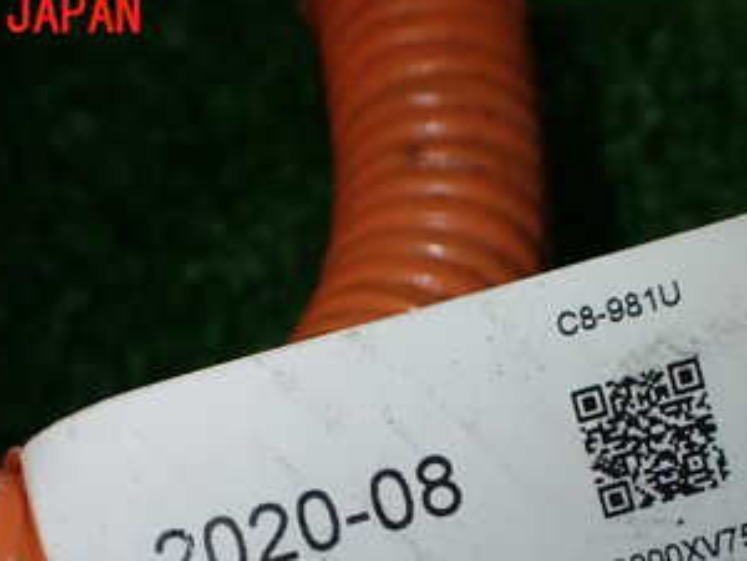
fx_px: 1295
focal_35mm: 60
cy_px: 546
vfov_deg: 23.5
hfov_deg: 32.1
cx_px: 436
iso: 125
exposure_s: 1/125
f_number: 3.2
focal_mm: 5.4
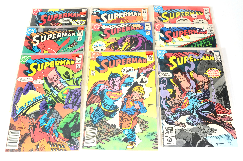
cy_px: 80
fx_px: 242
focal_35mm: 36
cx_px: 122
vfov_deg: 36.7
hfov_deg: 53.2
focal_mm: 24
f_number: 14
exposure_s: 1/160
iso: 200
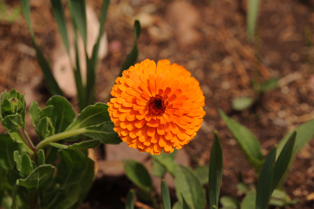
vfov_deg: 6.9
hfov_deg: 10.3
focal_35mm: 200
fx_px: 1744
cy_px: 104
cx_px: 157
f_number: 9.5
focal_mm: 200
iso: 200
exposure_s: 1/750
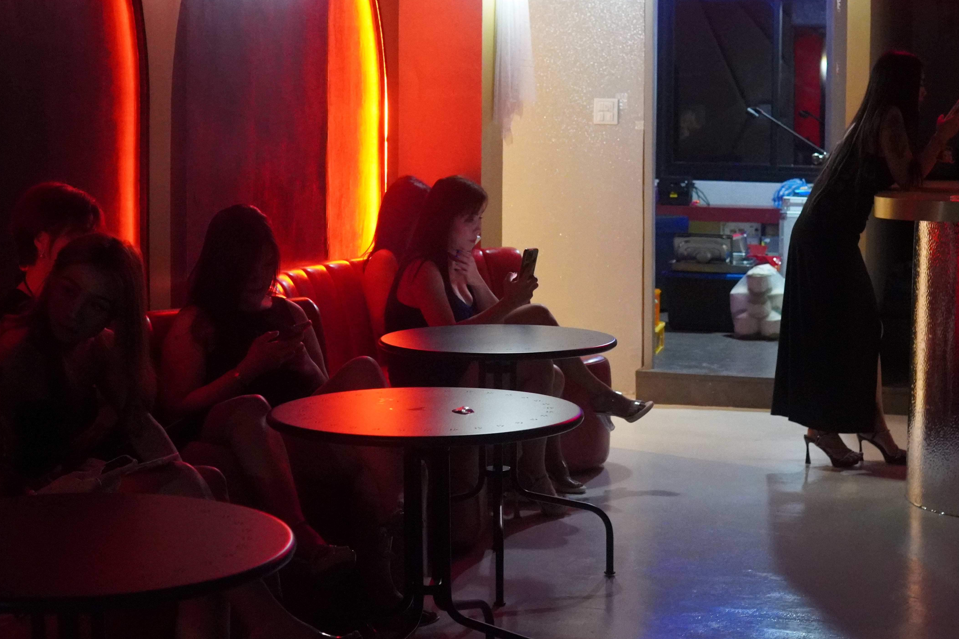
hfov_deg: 31.2
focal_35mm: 64
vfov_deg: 21.2
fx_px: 1705
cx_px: 639
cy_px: 264
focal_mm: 30
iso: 6400
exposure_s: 1/160
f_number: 3.2
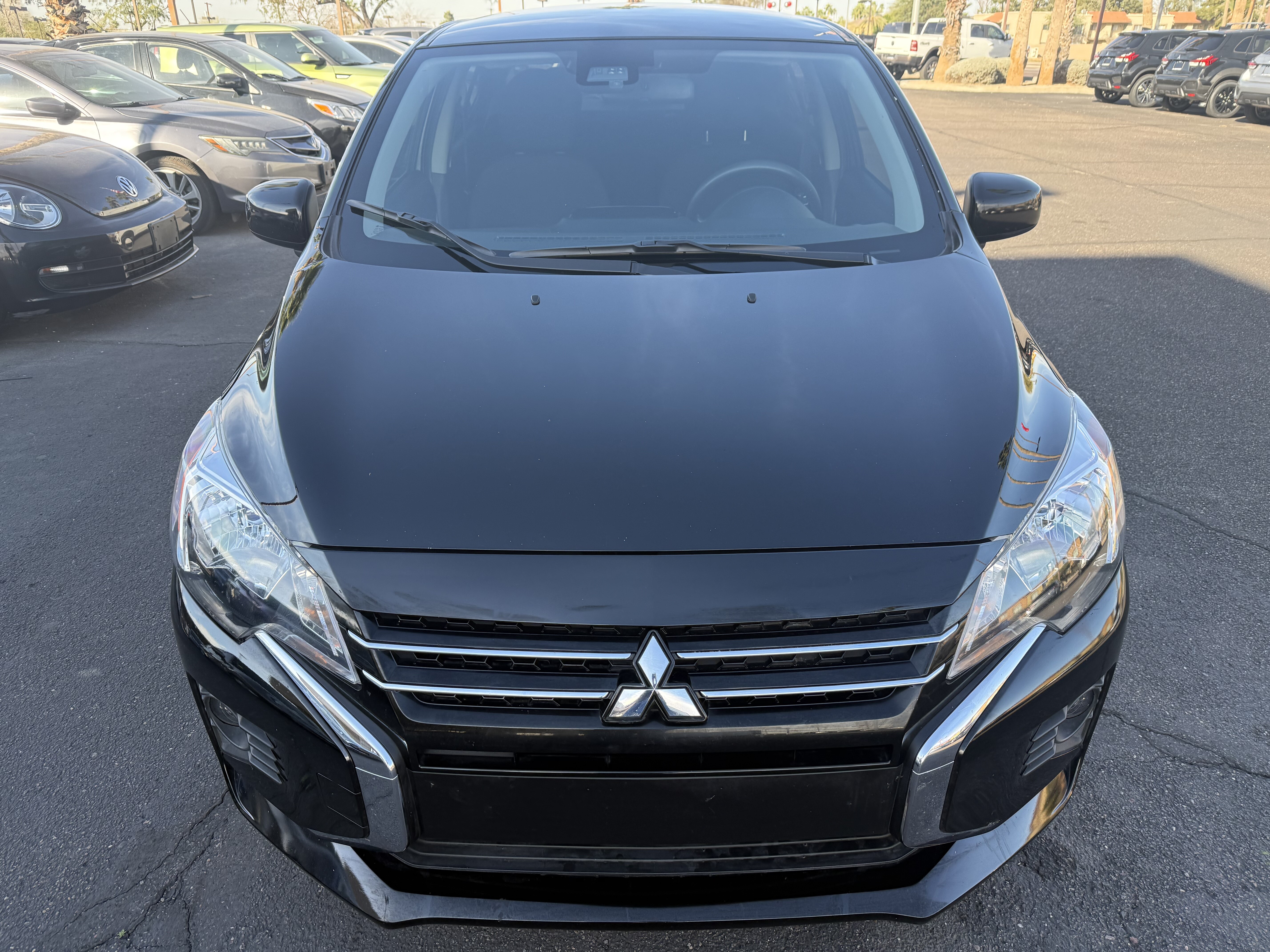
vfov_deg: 56.8
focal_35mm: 24
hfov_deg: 71.6
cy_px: 476
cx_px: 635
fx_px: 881
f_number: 1.78
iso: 100
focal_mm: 6.76
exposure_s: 1/584
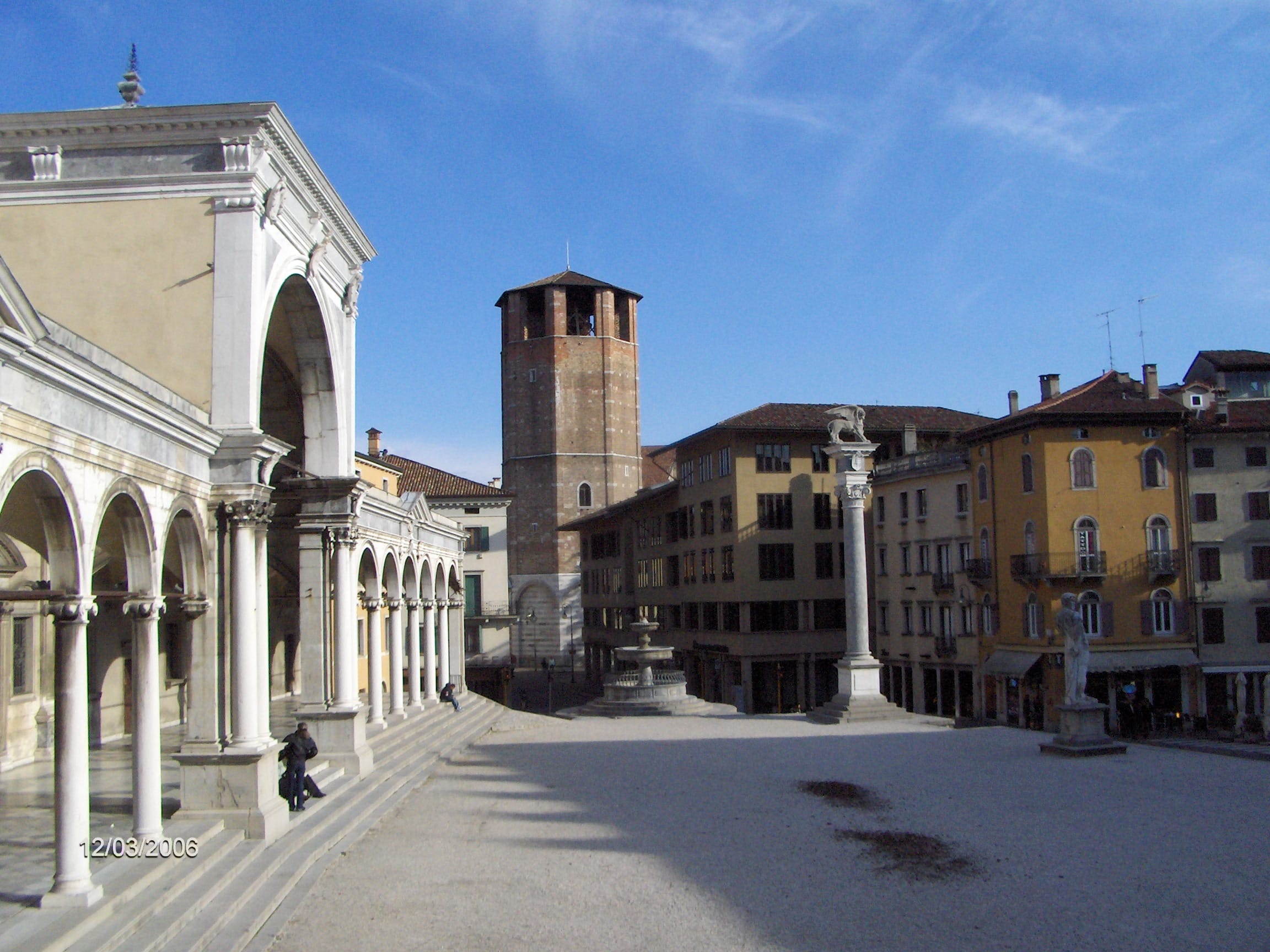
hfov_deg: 52.6
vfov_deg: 40.7
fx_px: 1284
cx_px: 635
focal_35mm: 35
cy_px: 476
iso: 100
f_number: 4.3
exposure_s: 1/1471
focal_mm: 5.8
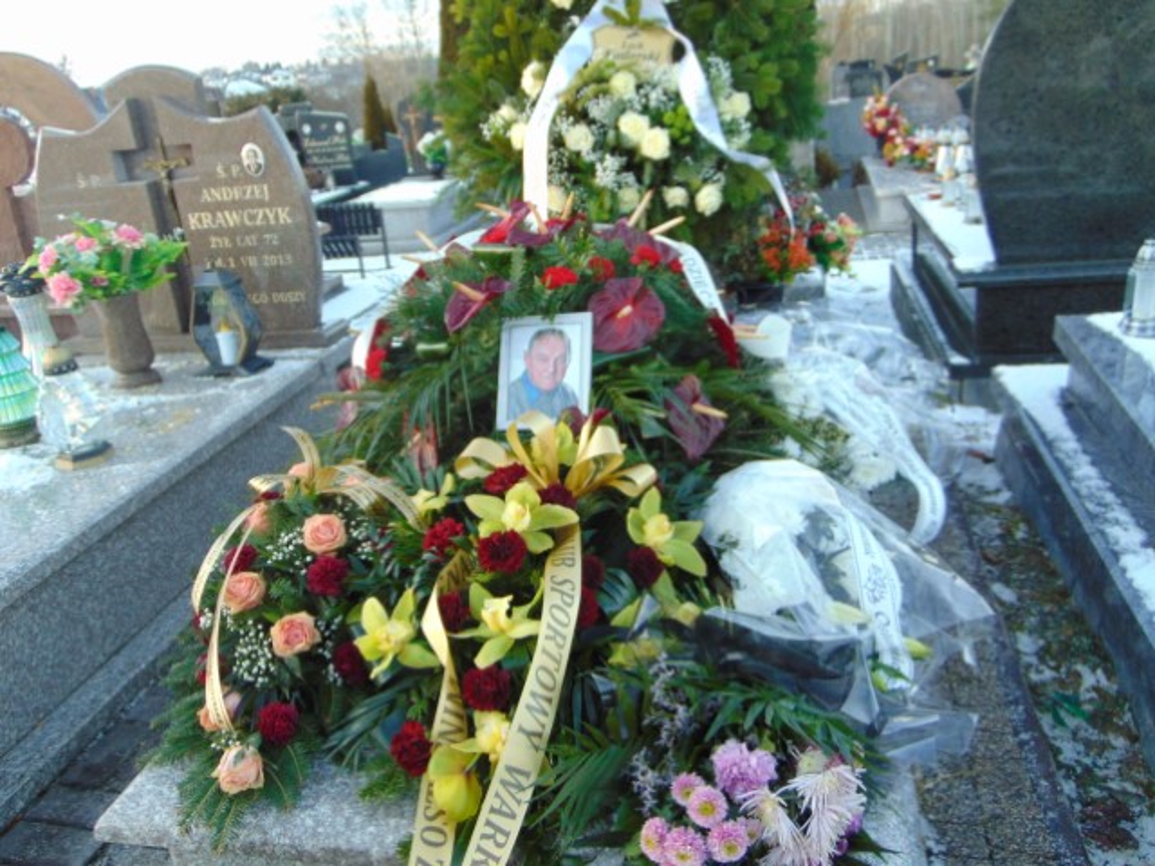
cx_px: 578
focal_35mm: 30
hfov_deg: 60.0
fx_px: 1001
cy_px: 433
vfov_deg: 46.8
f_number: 3.1
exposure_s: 1/60
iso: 80
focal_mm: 5.4
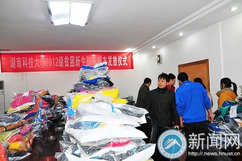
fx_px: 181
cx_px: 121
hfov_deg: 67.5
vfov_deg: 47.8
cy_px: 80
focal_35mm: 27
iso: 800
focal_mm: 18
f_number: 6.3
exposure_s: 1/60
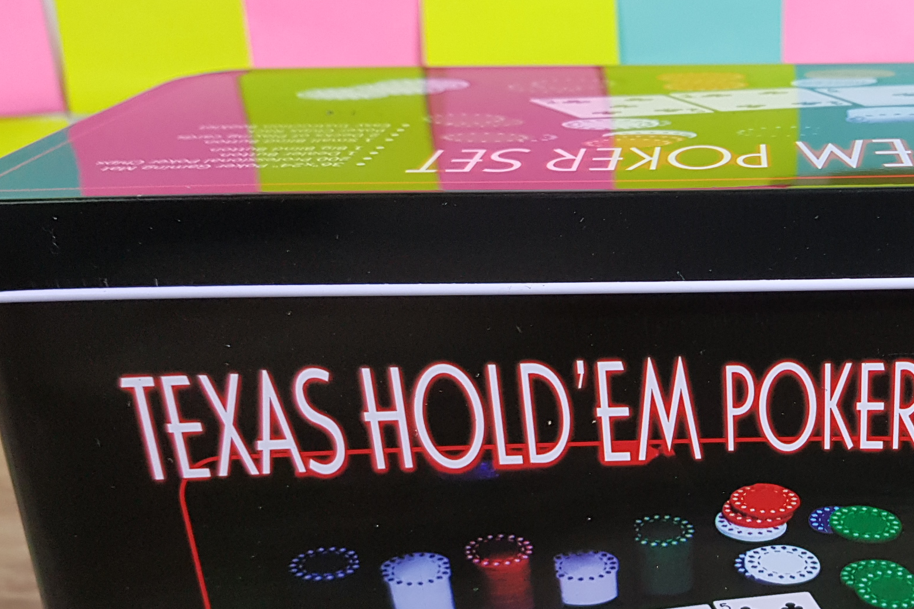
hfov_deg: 37.9
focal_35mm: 50
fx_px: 1269
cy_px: 474
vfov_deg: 26.5
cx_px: 753
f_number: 1.7
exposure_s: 1/50
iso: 160
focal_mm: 4.2
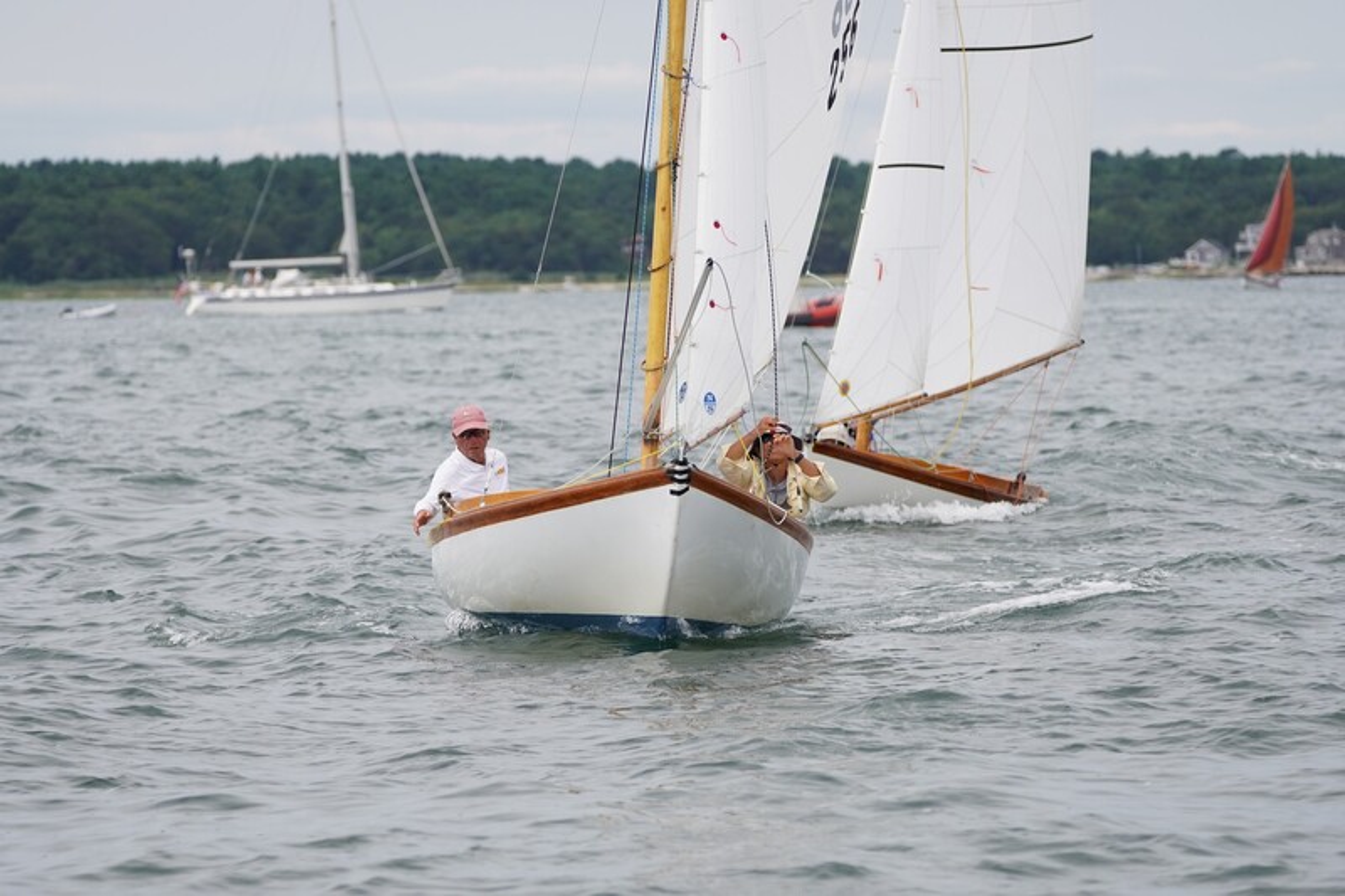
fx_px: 9805
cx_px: 672
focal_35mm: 262
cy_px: 448
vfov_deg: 5.2
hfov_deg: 7.8
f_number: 5
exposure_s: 1/1250
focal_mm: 175
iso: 250
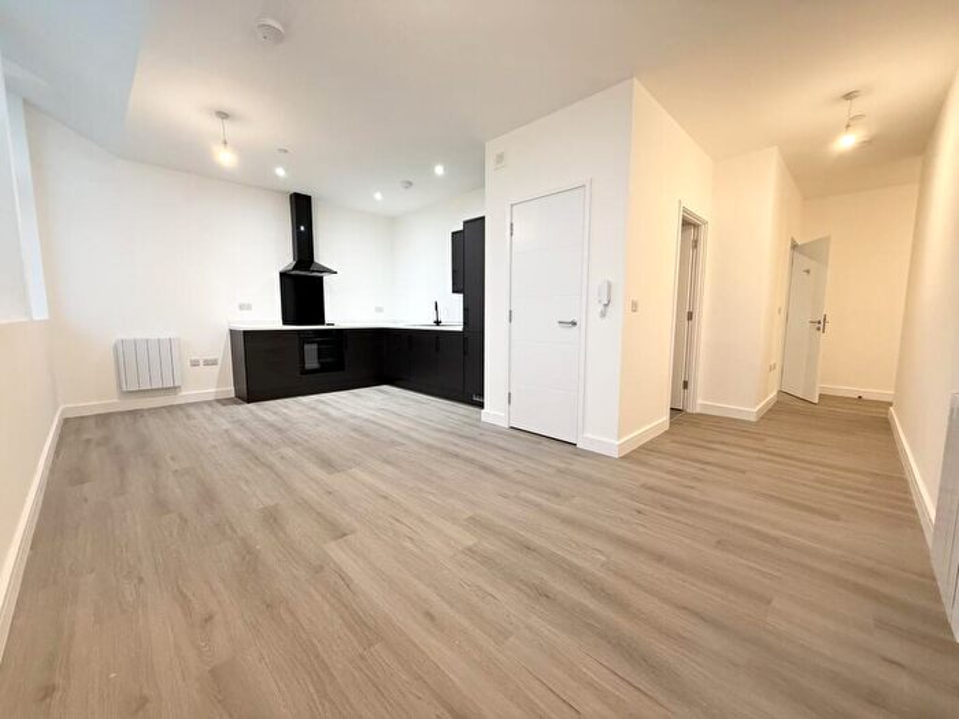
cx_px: 480
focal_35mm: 14
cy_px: 360
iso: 320
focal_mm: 2.22
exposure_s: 1/100
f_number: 2.2
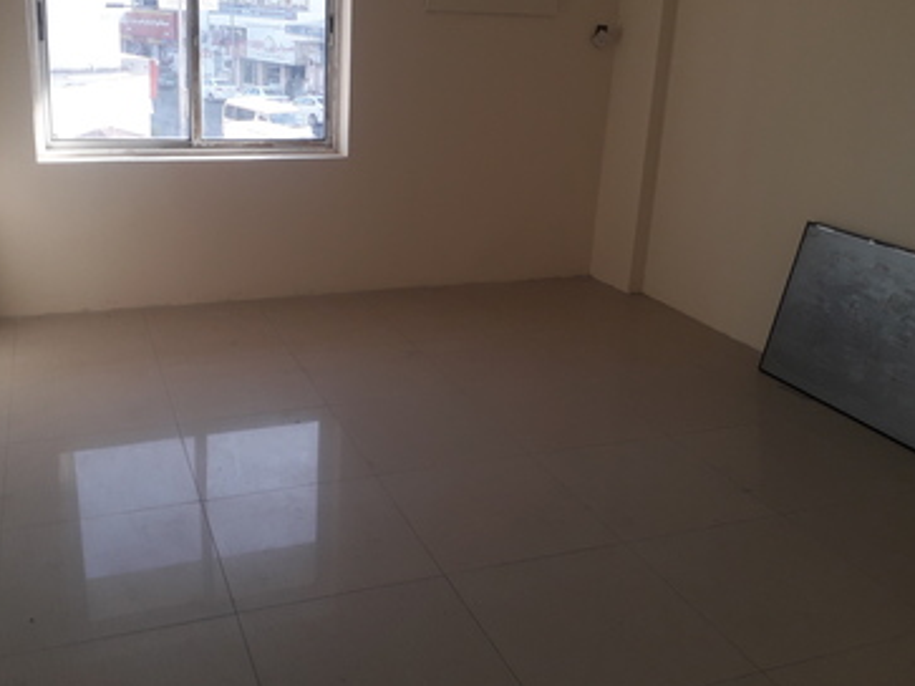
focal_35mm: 34
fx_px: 898
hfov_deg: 53.7
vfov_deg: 41.5
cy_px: 264
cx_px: 374
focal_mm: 3.6
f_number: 1.9
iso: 40
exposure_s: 1/200
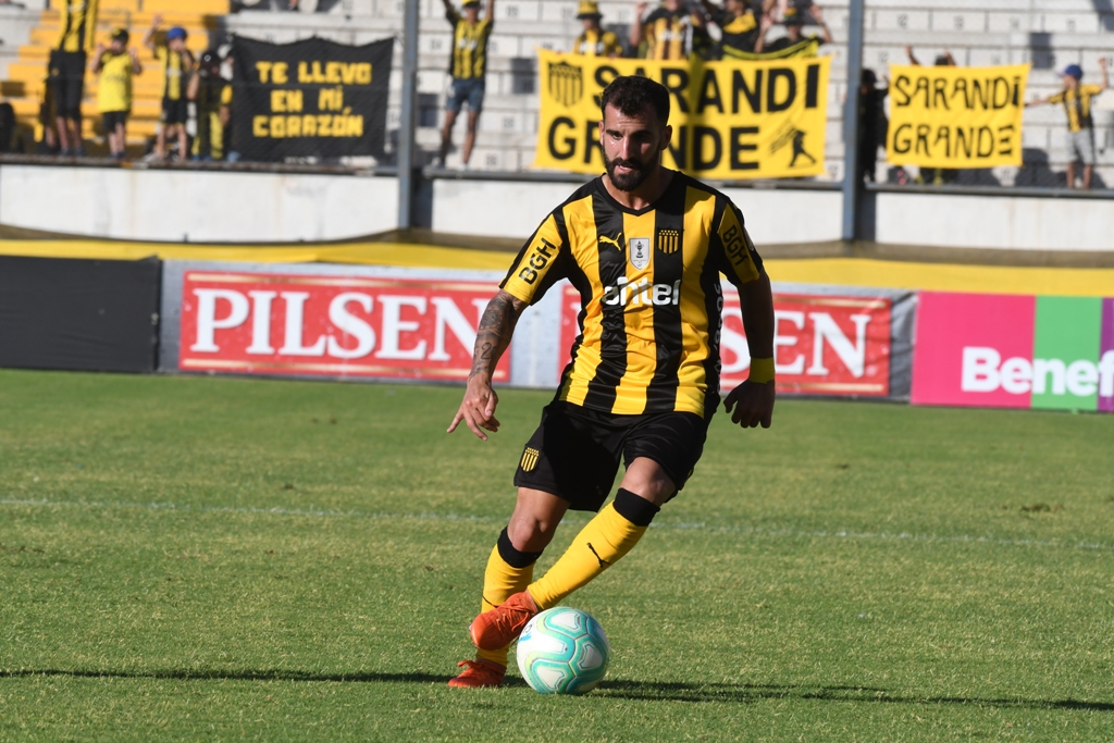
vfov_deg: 3.1
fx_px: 13926
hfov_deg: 4.6
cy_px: 372
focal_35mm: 450
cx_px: 557
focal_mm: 300
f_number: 13
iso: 500
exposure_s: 1/640
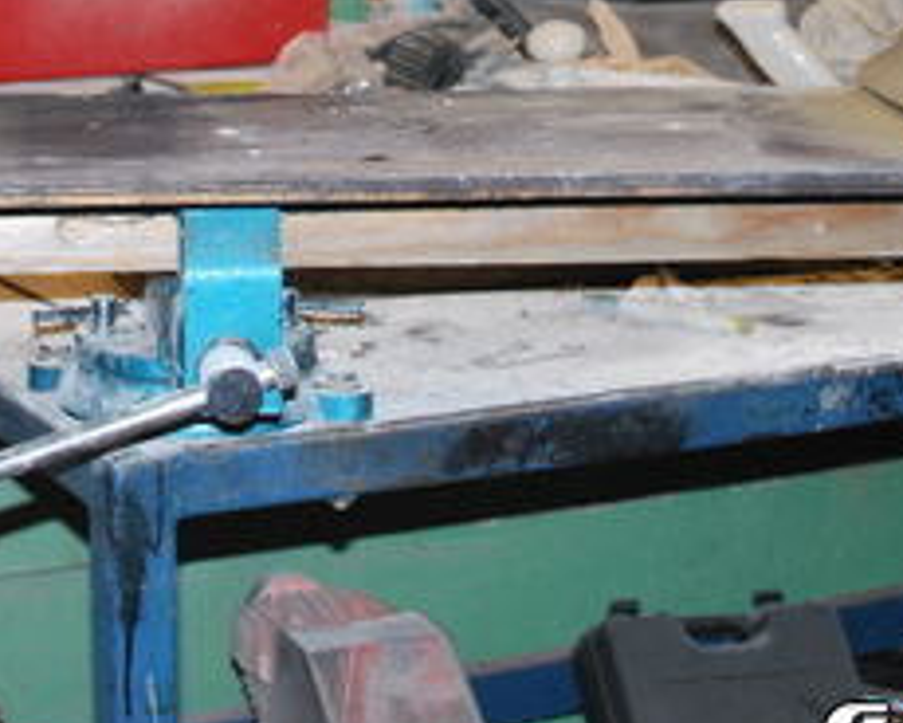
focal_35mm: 94
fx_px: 2512
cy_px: -79
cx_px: 239
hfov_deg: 20.2
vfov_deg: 15.9
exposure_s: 1/60
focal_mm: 24
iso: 200
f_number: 4.2
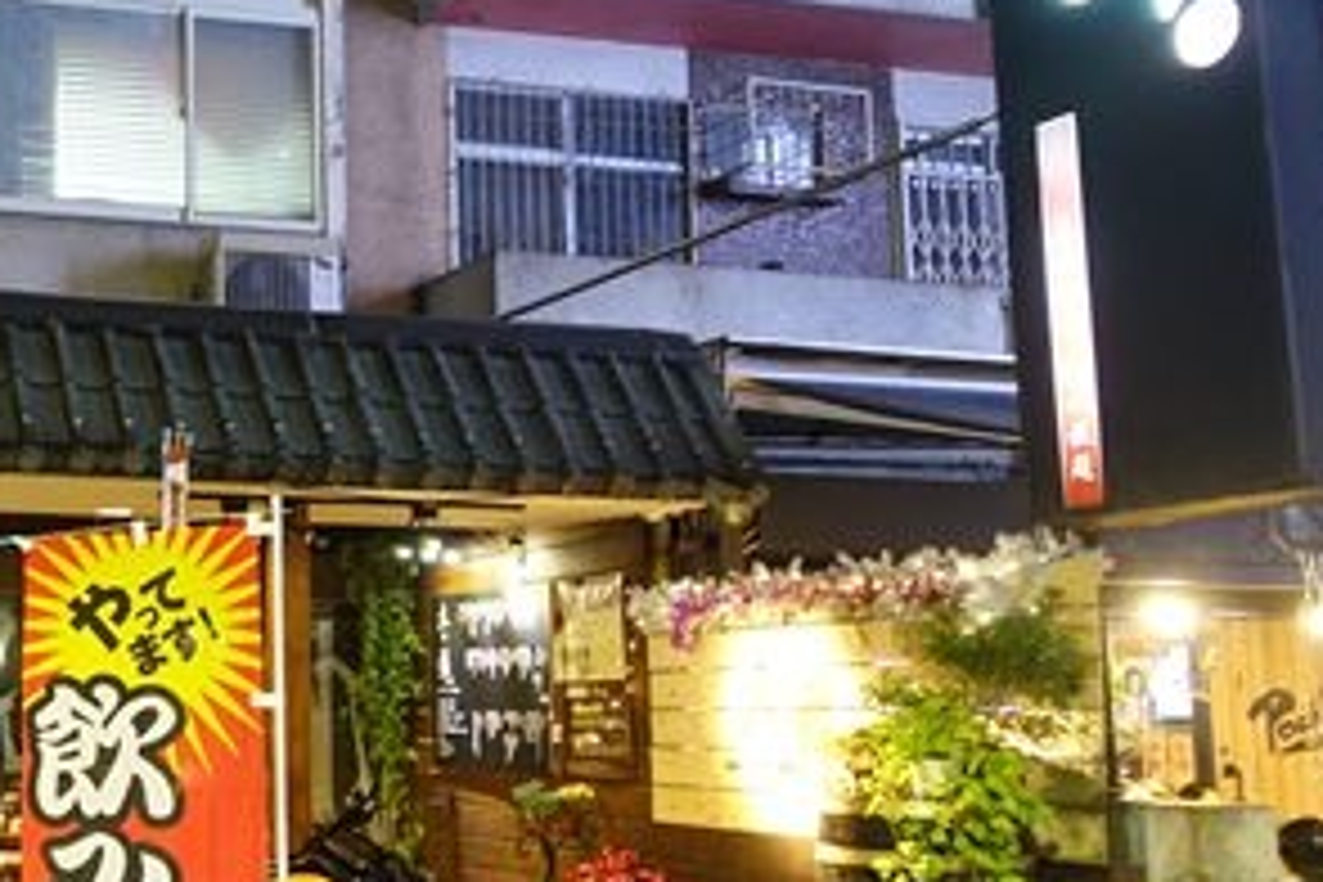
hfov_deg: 34.3
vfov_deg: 25.5
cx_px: 9
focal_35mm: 53
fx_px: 1948
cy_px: 385
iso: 800
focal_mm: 8.8
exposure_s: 1/10
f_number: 1.8
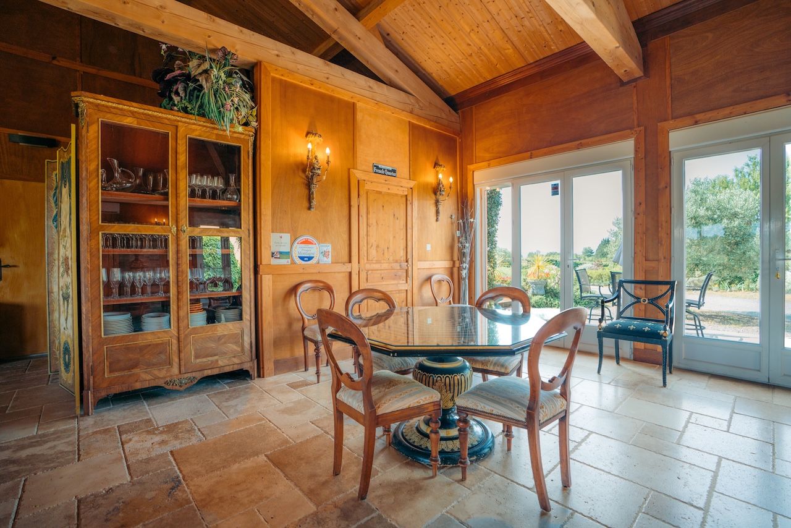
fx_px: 352
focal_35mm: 16
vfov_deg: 73.8
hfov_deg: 96.7
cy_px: 264
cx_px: 396
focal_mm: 16
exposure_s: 1/80
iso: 125
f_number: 4.5
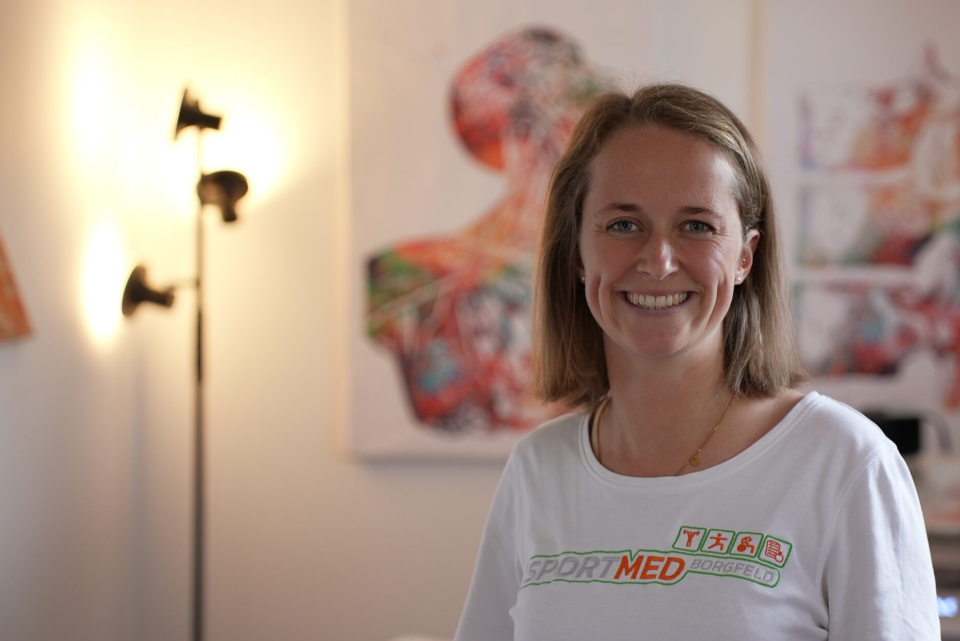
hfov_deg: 19.8
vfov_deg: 13.3
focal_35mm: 103
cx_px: 601
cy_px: 330
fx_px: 2748
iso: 800
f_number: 2.8
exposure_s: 1/200
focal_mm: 75
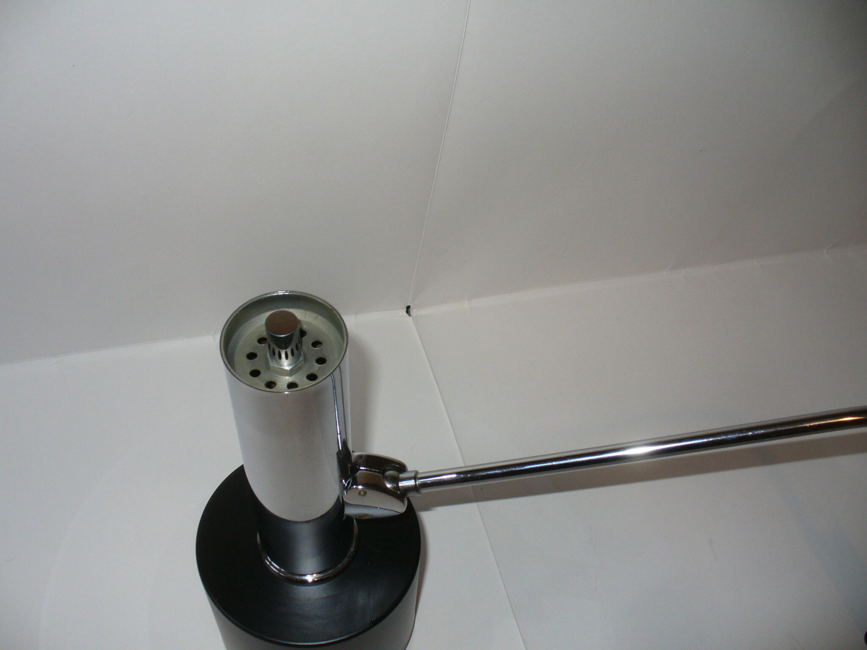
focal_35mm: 37
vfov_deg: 38.7
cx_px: 434
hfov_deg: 50.1
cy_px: 325
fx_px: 927
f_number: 2.8
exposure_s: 1/30
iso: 100
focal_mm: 6.1
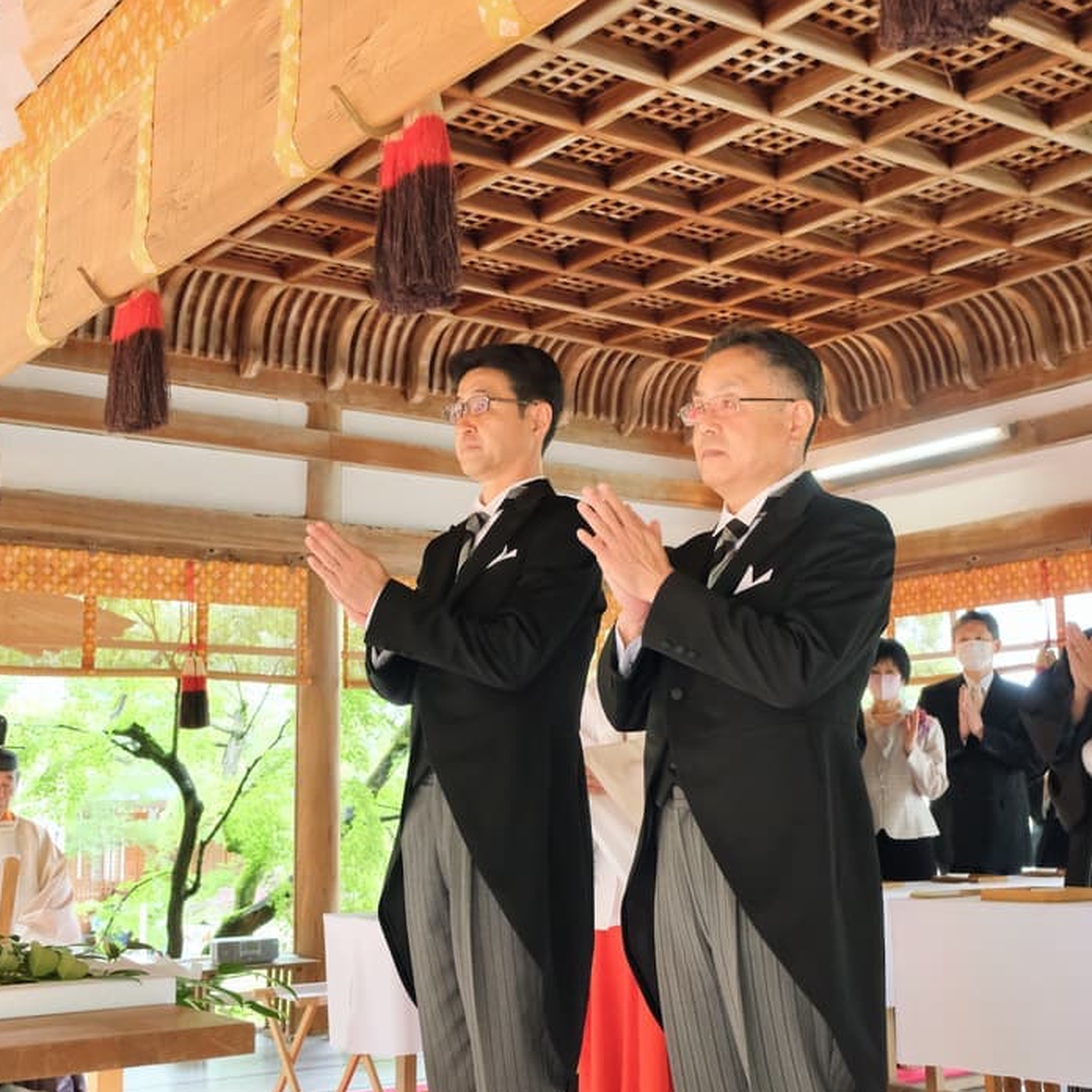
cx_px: 526
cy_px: 547
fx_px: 1535
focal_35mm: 43
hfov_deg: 39.2
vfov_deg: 39.2
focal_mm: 21.2
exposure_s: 1/60
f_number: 4.5
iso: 3200
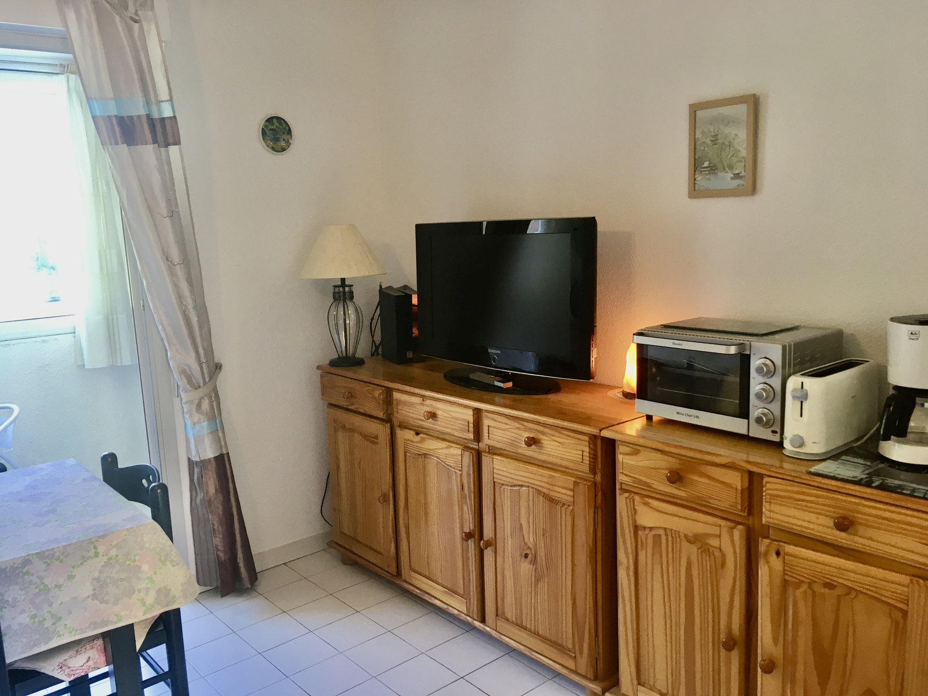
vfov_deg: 48.2
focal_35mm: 29
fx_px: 777
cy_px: 348
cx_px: 464
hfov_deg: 61.7
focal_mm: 4.15
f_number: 2.2
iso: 64
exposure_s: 1/33
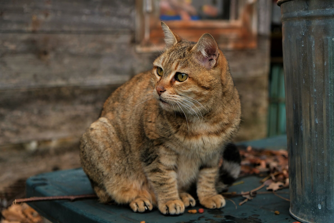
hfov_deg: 29.2
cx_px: 167
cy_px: 112
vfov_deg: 19.7
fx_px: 640
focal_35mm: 69
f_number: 4
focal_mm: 46.3
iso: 640
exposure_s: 1/500
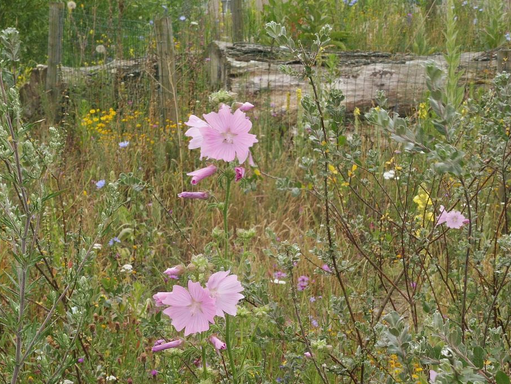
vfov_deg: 17.6
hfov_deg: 23.3
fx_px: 1240
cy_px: 188
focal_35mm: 84
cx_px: 271
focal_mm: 13.3
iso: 100
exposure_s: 1/100
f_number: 6.3
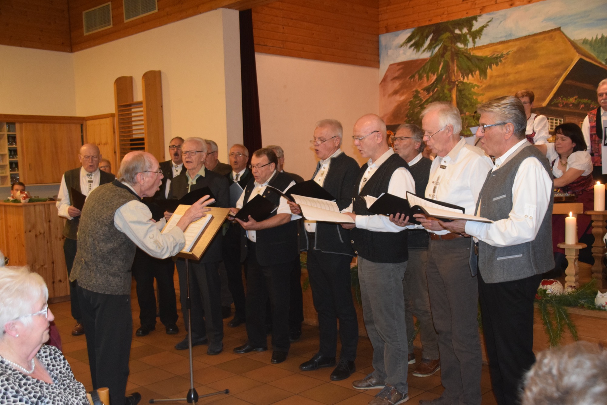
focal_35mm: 38
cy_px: 202
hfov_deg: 51.3
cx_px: 304
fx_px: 632
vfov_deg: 35.5
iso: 2500
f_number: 4
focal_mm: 25
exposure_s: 1/60
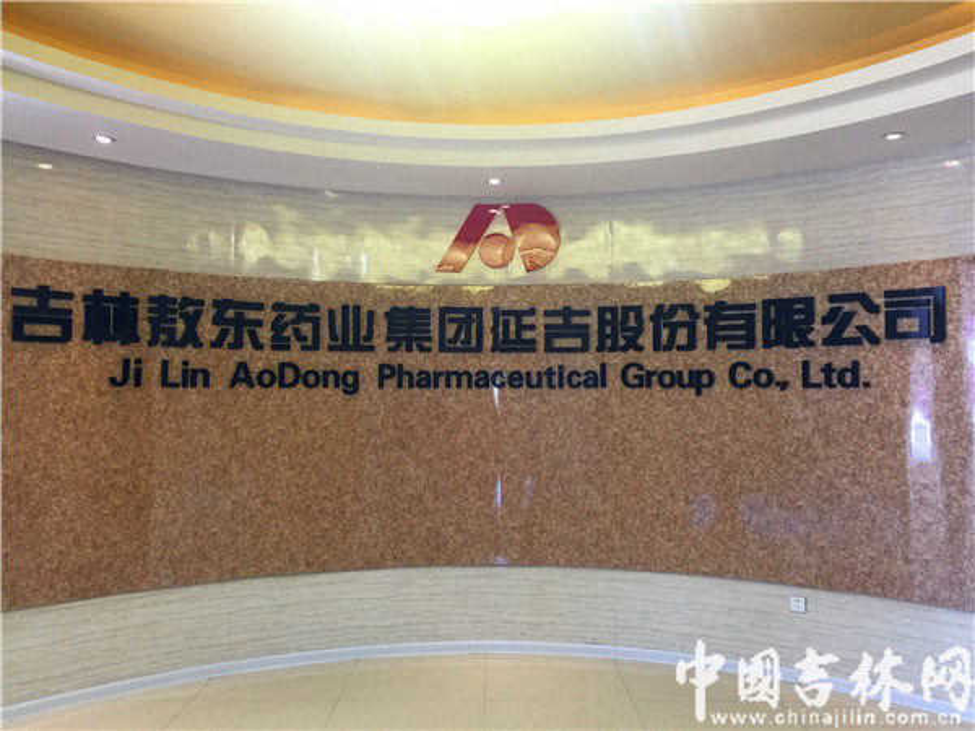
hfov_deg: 61.7
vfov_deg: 48.2
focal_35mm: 29
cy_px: 366
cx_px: 488
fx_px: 817
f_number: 2.2
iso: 80
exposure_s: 1/33
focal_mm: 4.15
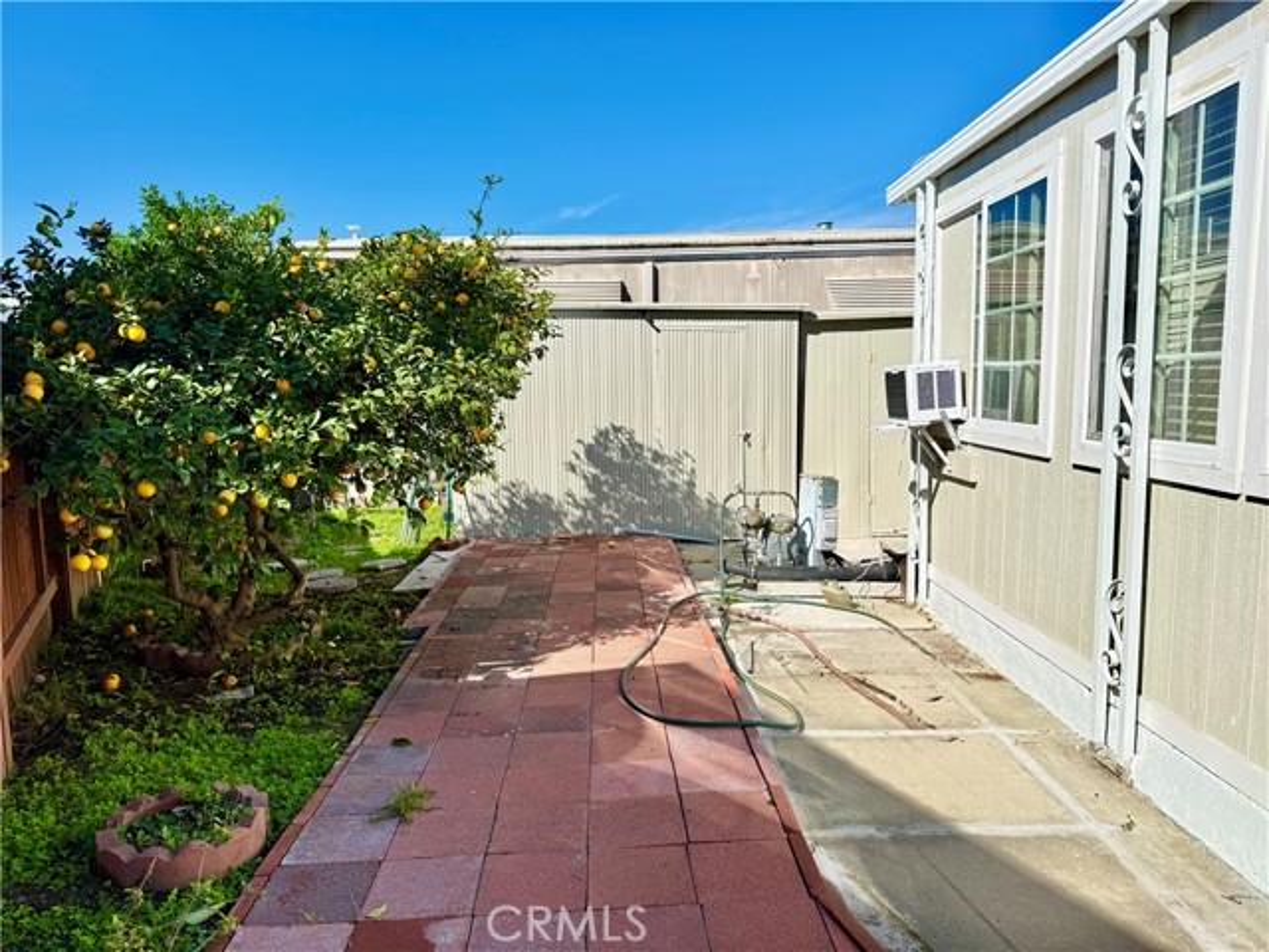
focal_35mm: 24
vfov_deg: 56.8
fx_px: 880
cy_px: 476
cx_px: 634
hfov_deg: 71.6
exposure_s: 1/2525
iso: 80
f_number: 1.78
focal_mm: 6.76
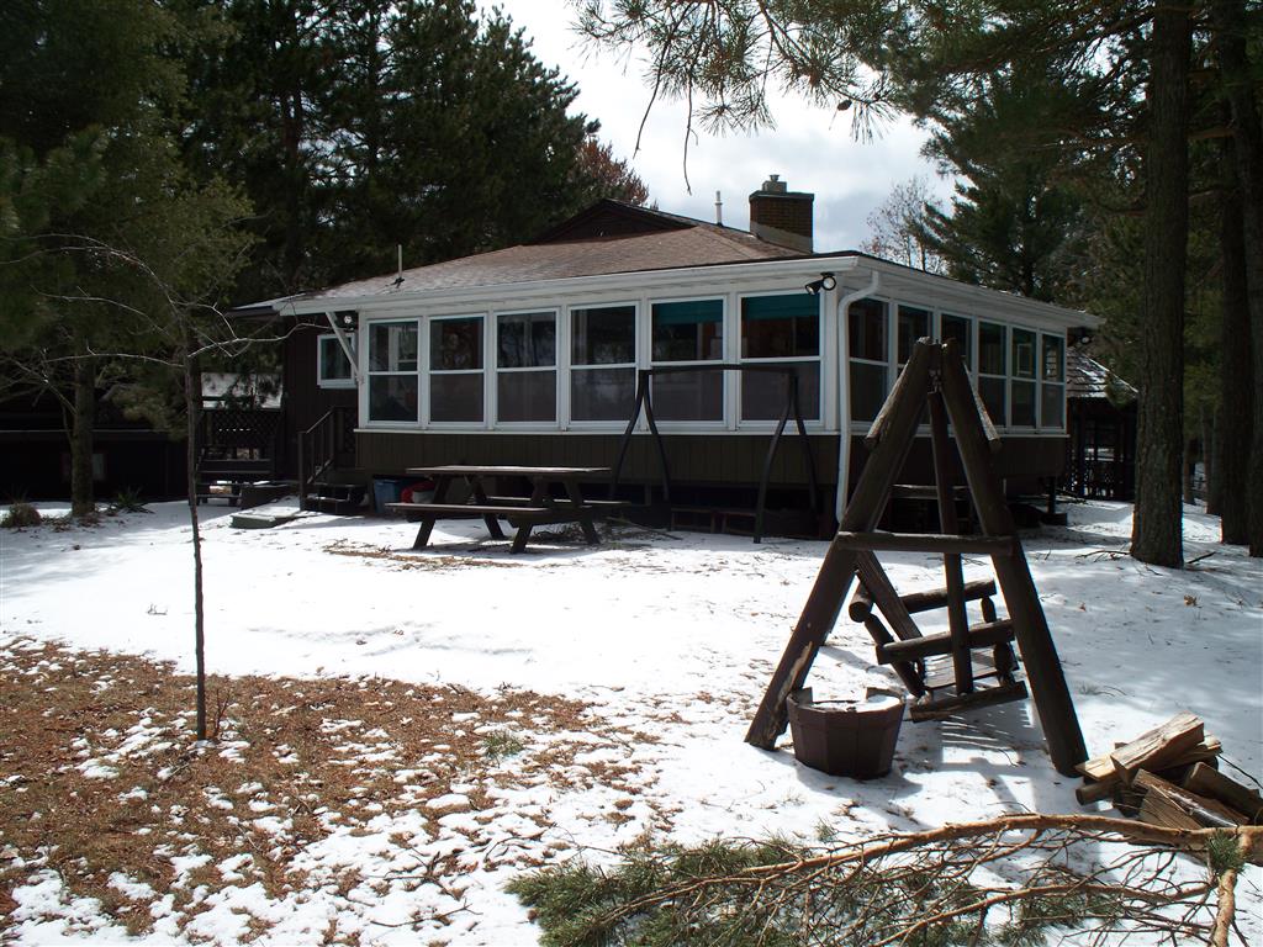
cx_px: 632
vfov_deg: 39.7
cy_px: 474
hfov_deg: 51.4
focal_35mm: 36
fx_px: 1313
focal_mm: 7.54
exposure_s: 1/500
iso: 64
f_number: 5
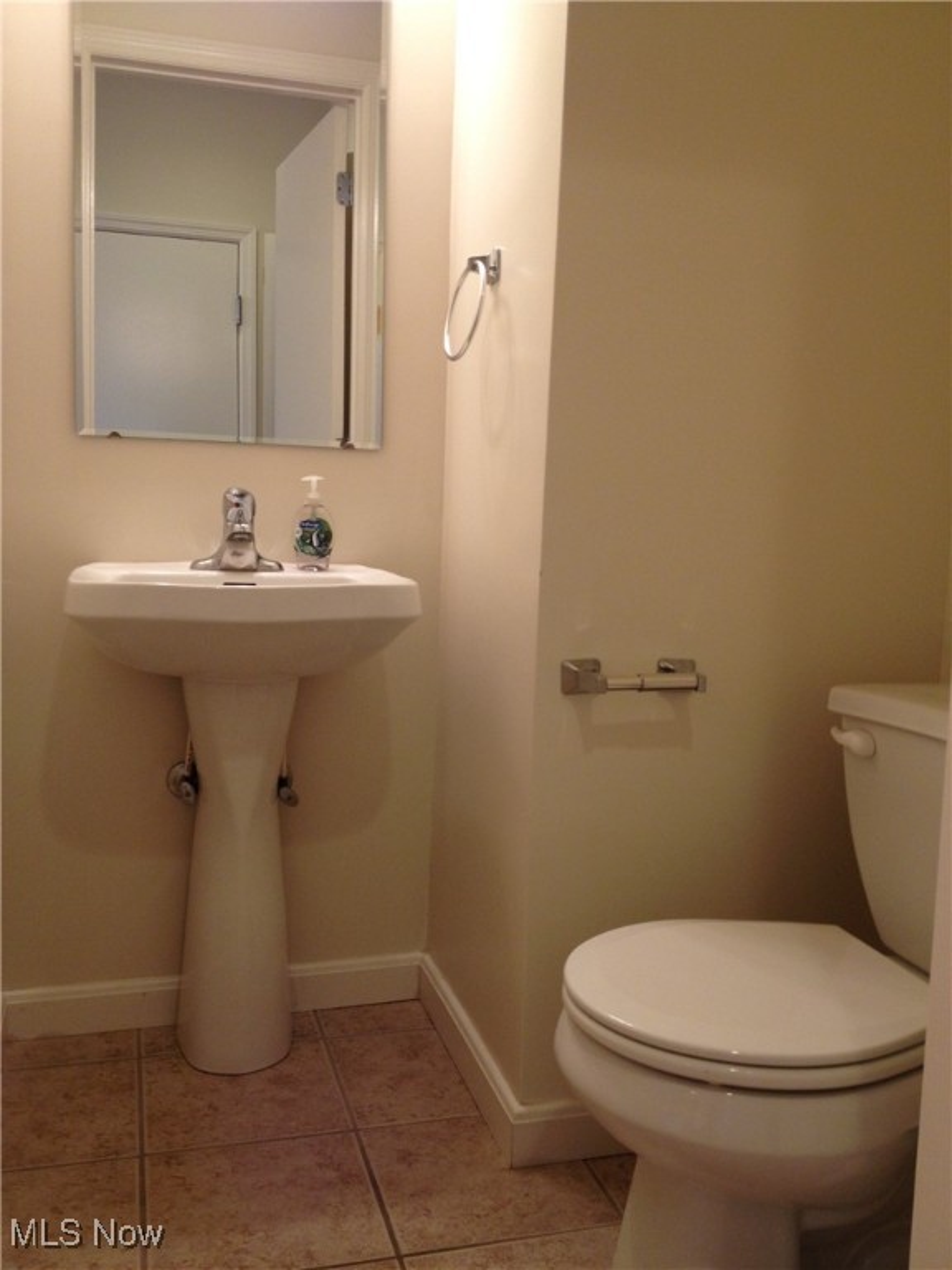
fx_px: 1283
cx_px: 476
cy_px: 635
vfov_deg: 52.6
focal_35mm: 35
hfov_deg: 40.7
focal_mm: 4.28
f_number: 2.4
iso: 80
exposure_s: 1/20
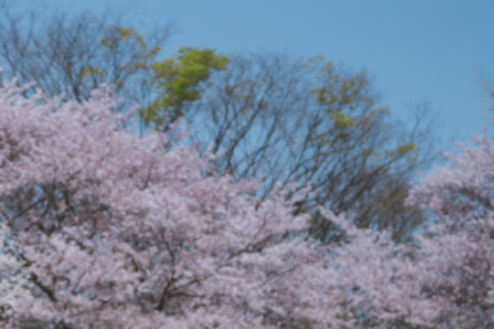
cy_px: 232
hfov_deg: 10.9
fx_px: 2538
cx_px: -84
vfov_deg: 7.4
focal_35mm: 185
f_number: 2.8
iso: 200
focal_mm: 75
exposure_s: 1/5000
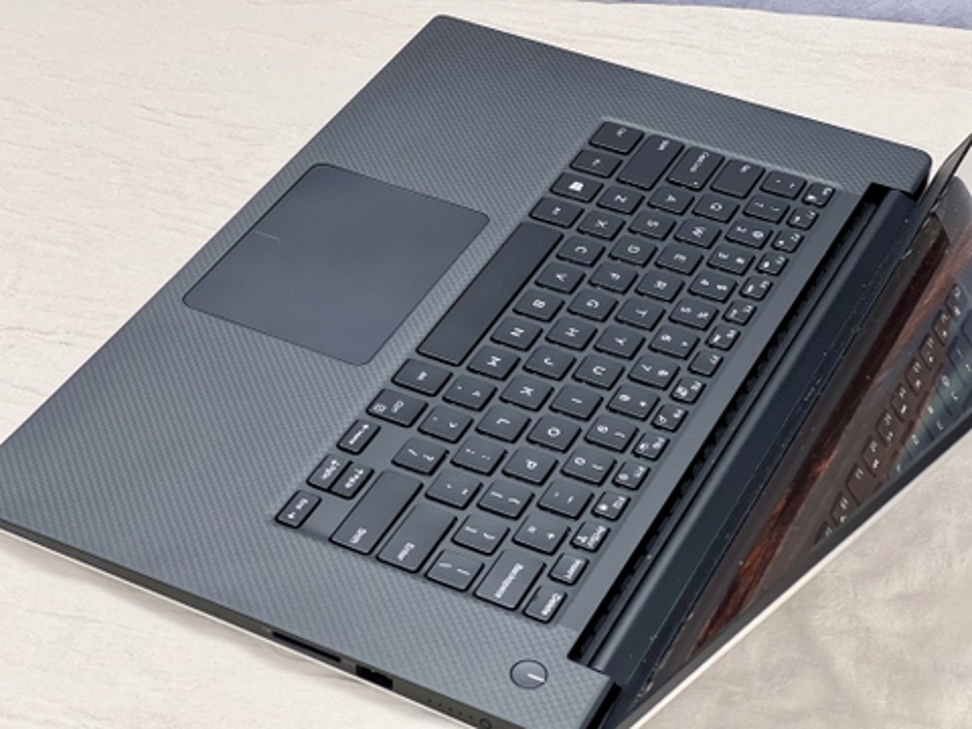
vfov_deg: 19.1
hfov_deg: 25.3
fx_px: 2162
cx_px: 486
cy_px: 364
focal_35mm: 77
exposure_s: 1/33
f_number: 2.8
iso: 125
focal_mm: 9
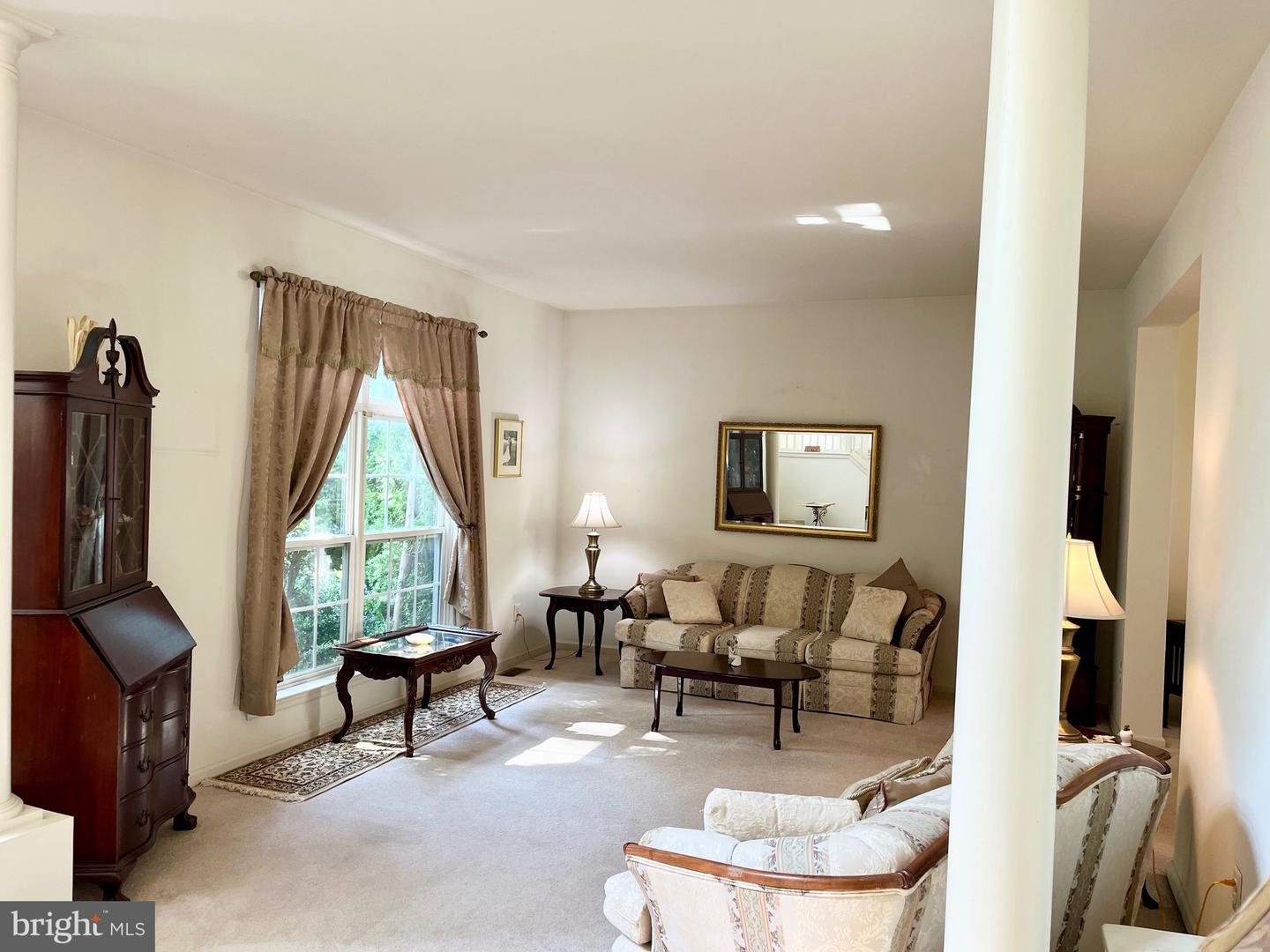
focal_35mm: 26
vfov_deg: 53.1
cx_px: 635
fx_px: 954
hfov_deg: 67.3
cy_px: 476
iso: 80
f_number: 1.6
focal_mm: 5.1
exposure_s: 1/60
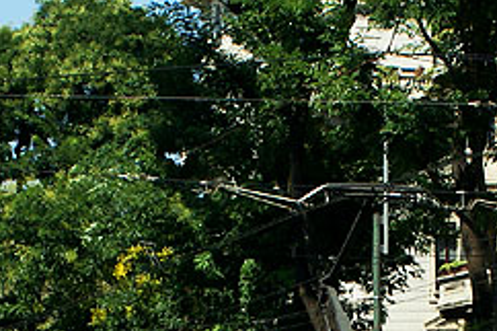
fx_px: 3064
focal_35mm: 222
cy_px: 405
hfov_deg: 9.3
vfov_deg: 6.1
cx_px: 292
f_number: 6.3
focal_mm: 35
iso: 200
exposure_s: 1/500
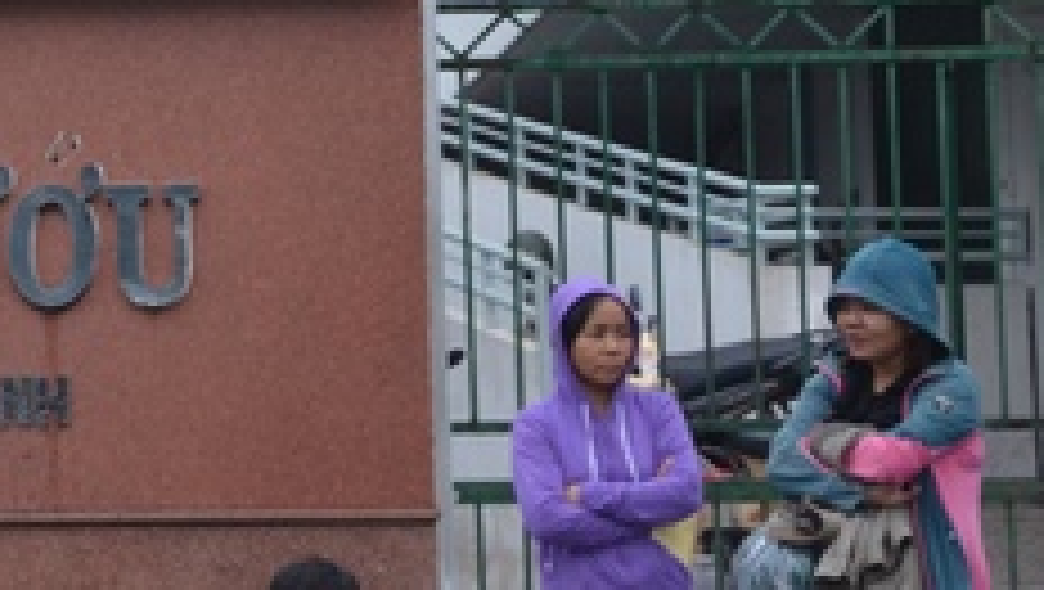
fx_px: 8506
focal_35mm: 307
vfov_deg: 4.0
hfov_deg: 6.9
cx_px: -364
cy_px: -196
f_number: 5.3
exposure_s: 1/60
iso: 1000
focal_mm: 70
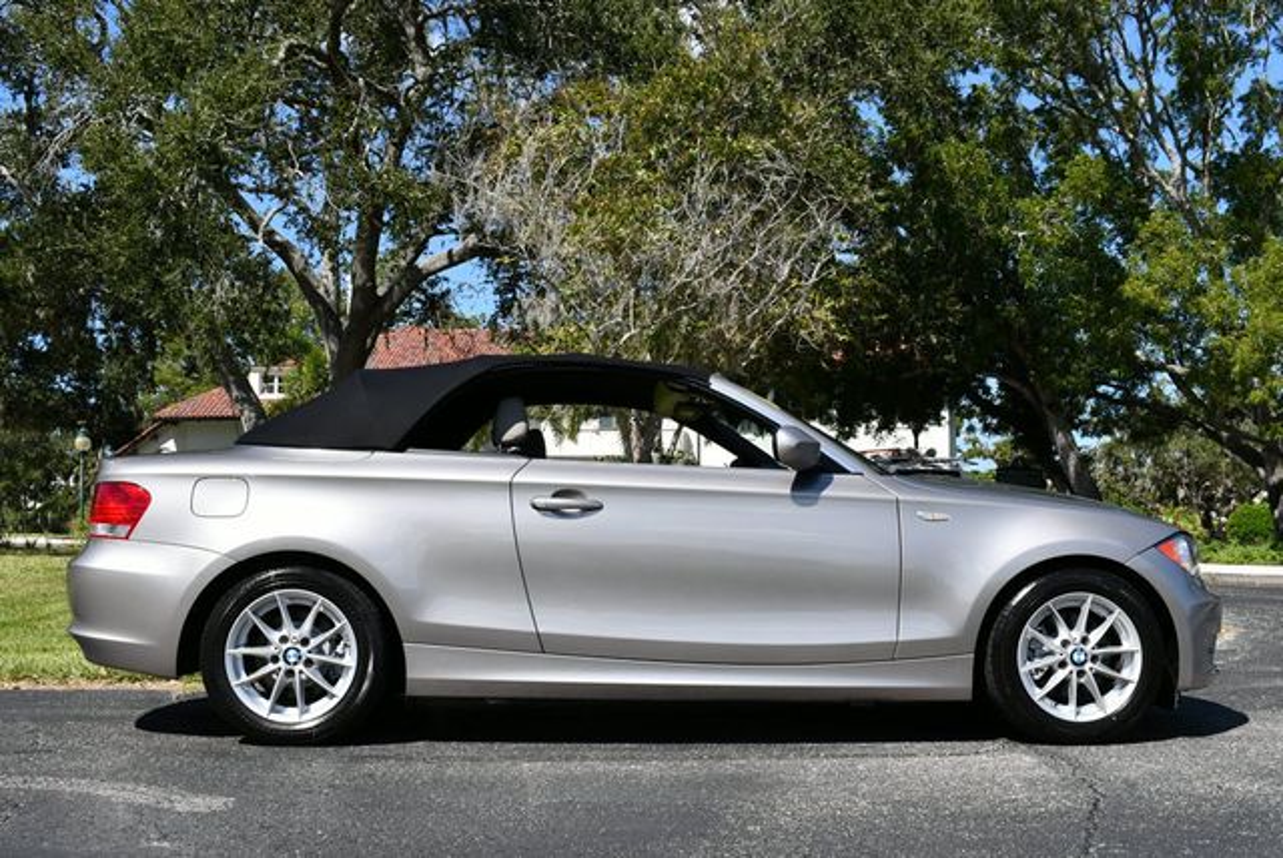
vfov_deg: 33.5
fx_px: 1427
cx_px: 642
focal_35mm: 40
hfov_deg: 48.4
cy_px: 429
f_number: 9
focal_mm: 20
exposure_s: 1/320
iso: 100
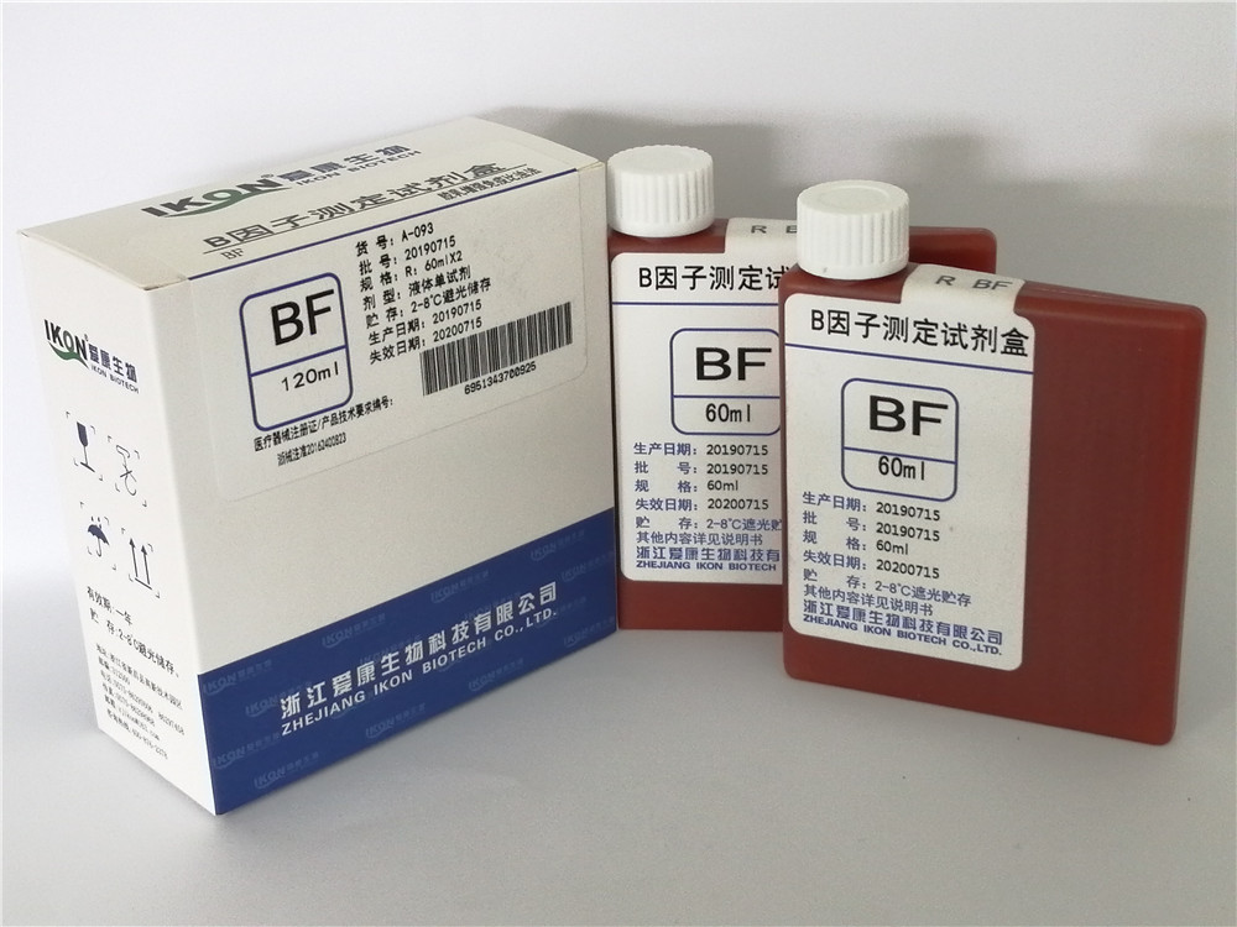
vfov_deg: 25.7
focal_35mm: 57
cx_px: 618
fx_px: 2037
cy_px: 464
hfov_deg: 33.8
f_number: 1.8
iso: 80
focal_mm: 3.64
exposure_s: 1/33.3
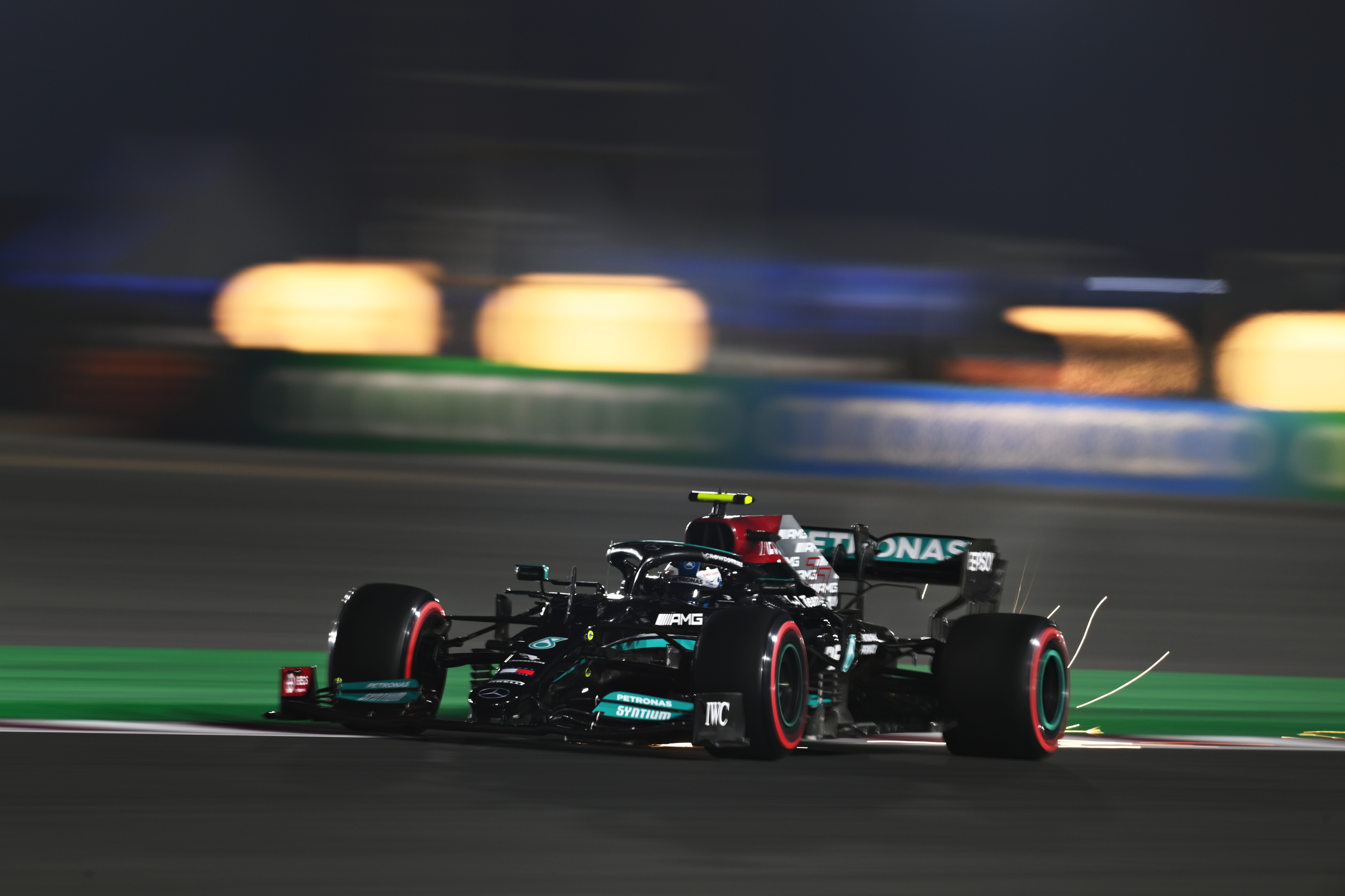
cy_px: 448
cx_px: 672
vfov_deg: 2.3
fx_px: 22415
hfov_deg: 3.4
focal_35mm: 600
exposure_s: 1/30
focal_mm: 600
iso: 320
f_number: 8
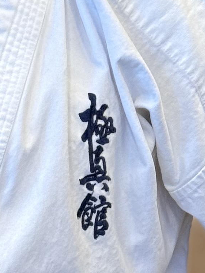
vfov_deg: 7.7
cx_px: -27
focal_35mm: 255
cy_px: 268
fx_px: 2014
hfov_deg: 5.8
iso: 100
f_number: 1.78
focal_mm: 6.76
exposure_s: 1/114
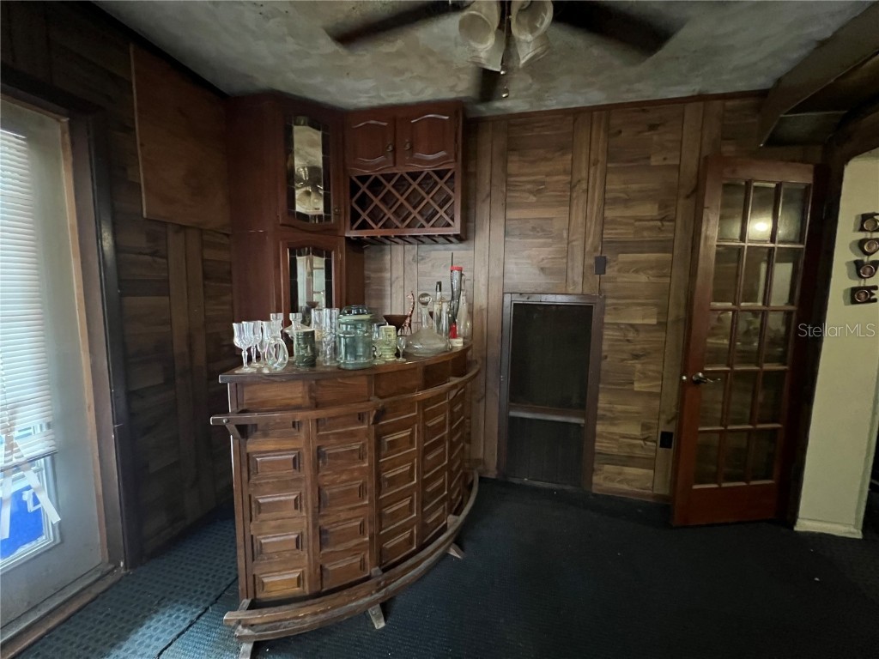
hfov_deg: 106.2
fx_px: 330
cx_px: 440
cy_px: 330
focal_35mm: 13
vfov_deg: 89.9
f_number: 1.8
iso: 1250
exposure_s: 1/32
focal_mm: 1.57
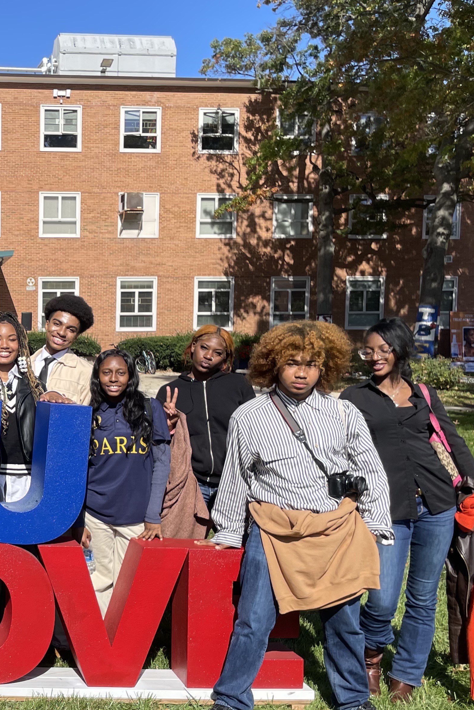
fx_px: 908
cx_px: -69
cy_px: 430
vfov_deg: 42.5
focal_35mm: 46
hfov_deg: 26.5
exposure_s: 1/2817
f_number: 1.6
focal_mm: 4.2
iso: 32
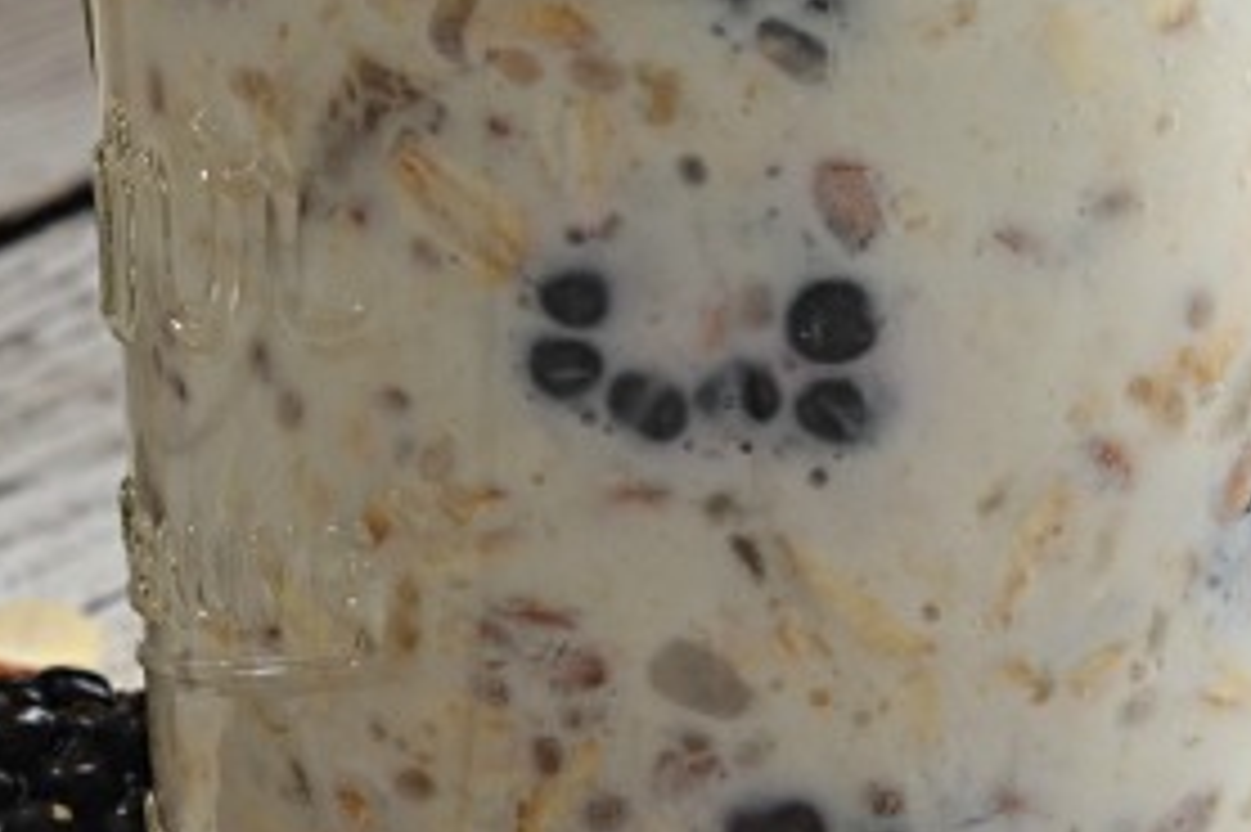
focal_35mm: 275
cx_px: 896
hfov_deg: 7.5
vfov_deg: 5.0
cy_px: 112
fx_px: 9550
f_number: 10
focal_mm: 50
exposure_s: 1/6
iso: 100
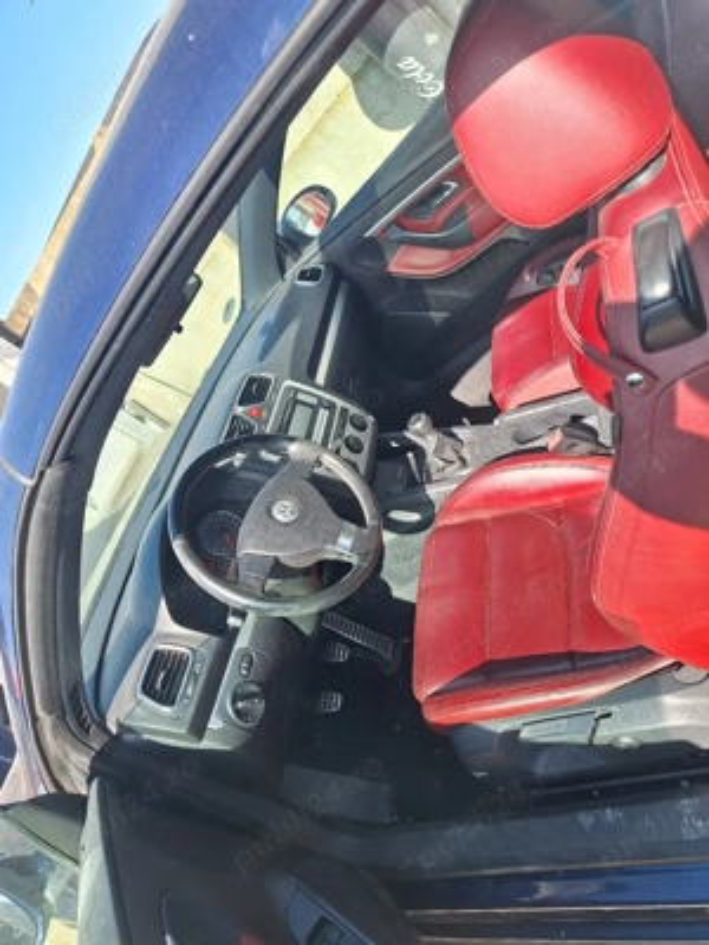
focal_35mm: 23
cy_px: 472
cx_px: 354
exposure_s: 1/667
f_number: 1.8
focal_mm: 5.54
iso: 40
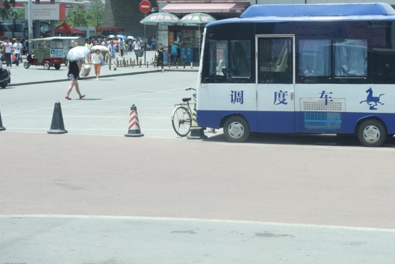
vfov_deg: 16.2
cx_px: 306
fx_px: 922
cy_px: 61
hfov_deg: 23.9
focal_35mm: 84
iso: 125
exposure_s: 1/200
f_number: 5.6
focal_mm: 18.23
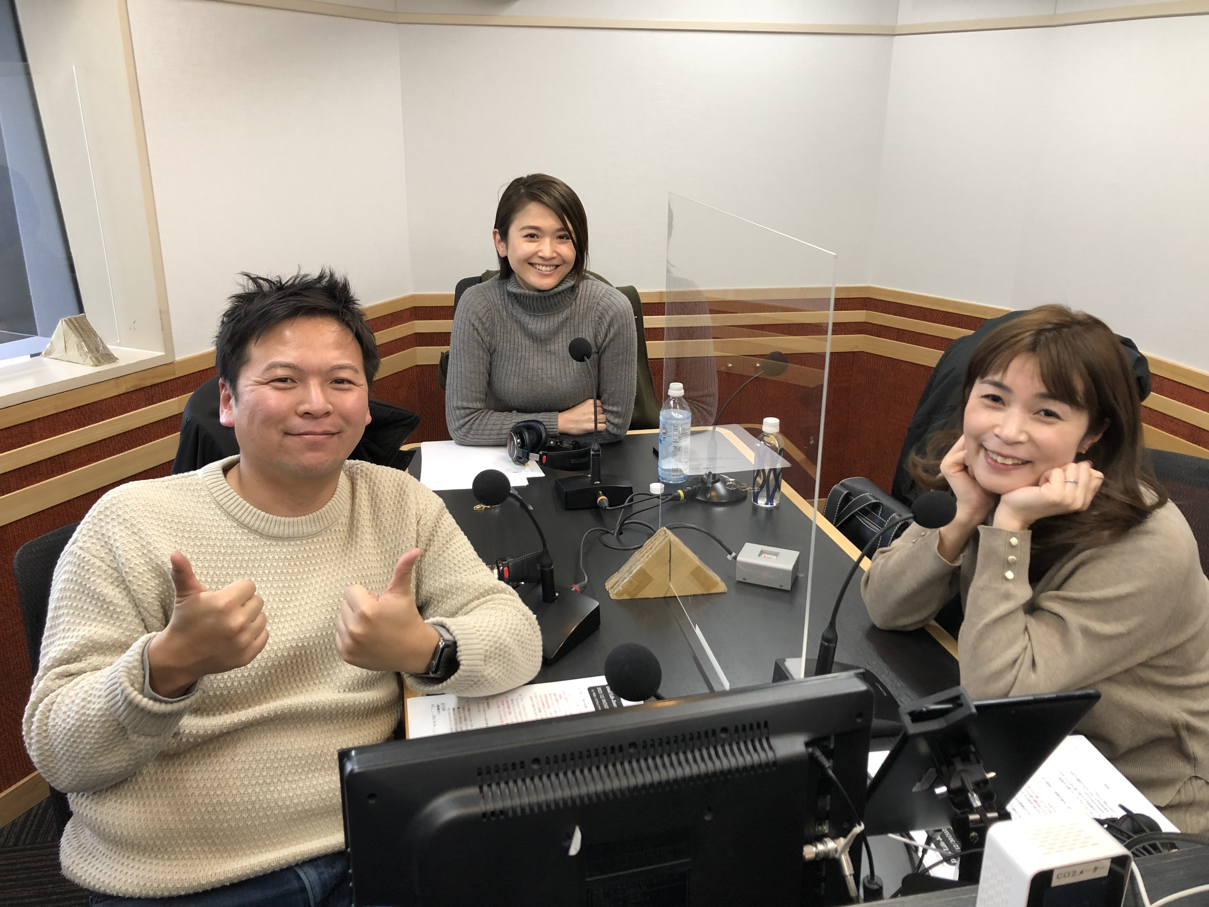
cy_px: 454
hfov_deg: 63.4
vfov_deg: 49.7
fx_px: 978
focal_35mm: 28
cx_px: 604
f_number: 1.8
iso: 40
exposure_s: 1/25
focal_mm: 3.99
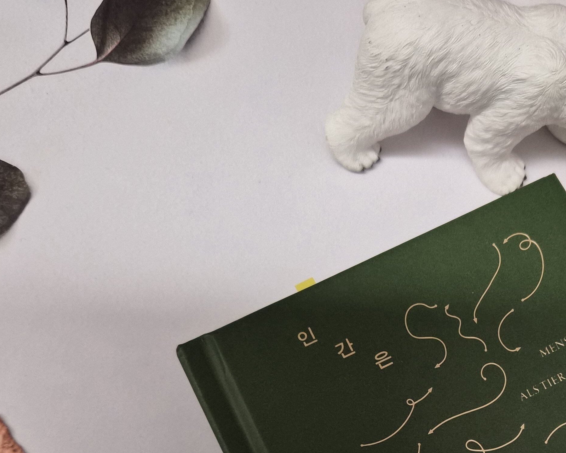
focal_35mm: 48
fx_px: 804
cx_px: 447
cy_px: 425
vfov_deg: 29.8
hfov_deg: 37.5
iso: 640
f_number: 1.8
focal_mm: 5.4
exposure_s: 1/34
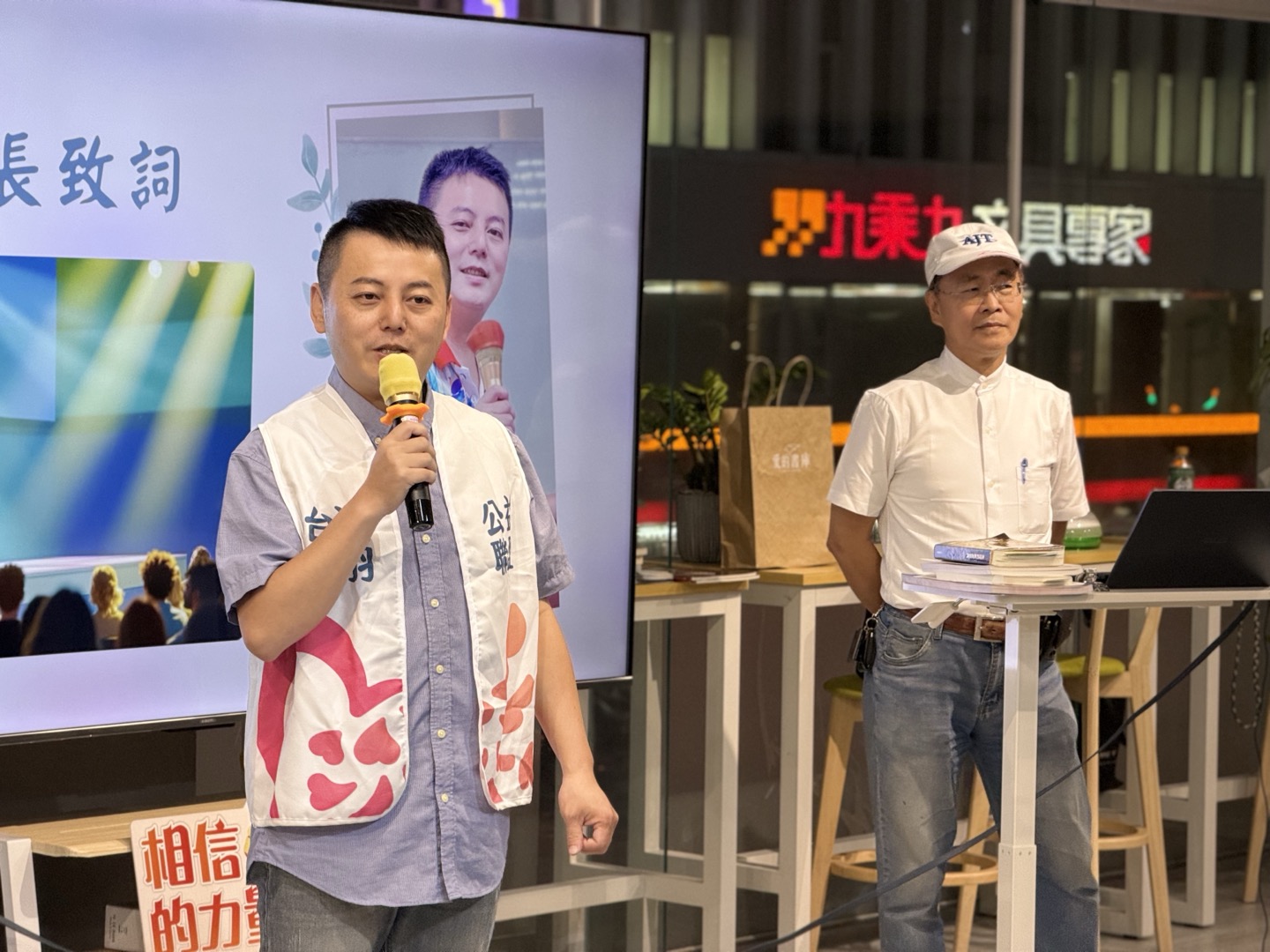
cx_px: 635
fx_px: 3669
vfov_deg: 14.8
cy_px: 476
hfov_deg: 19.6
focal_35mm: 100
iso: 200
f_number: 2.8
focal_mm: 16.89
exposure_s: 1/60
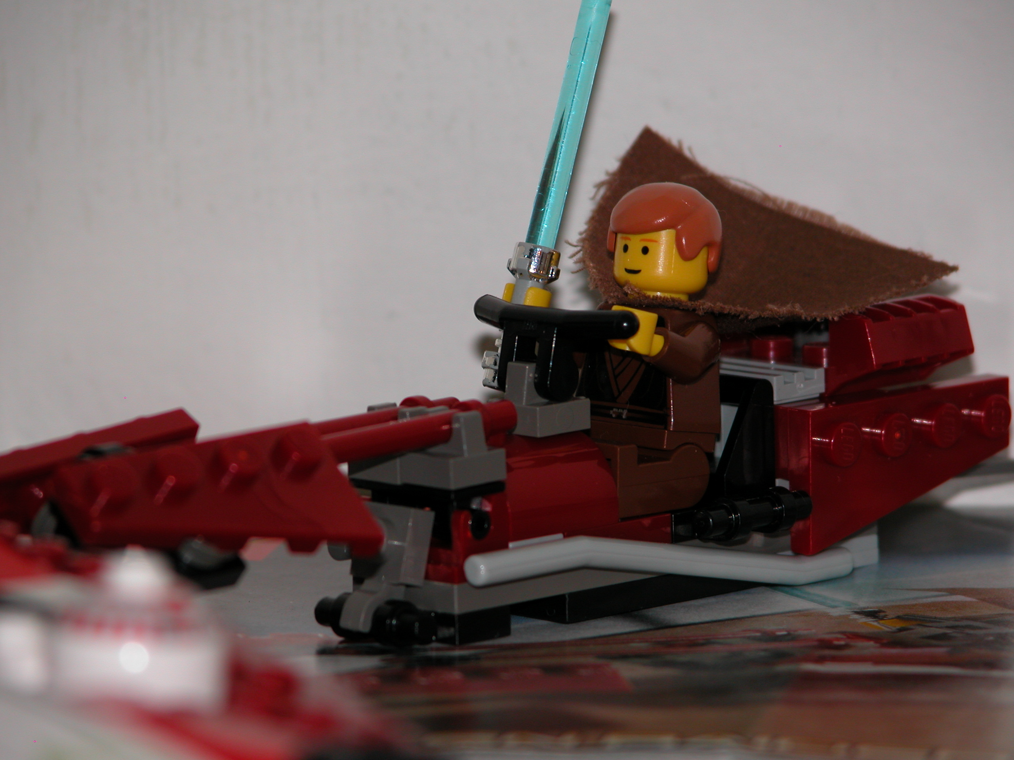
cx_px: 507
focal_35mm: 276
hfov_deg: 7.2
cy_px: 380
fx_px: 8085
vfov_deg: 5.4
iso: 100
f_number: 4.2
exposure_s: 1/125
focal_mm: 71.2
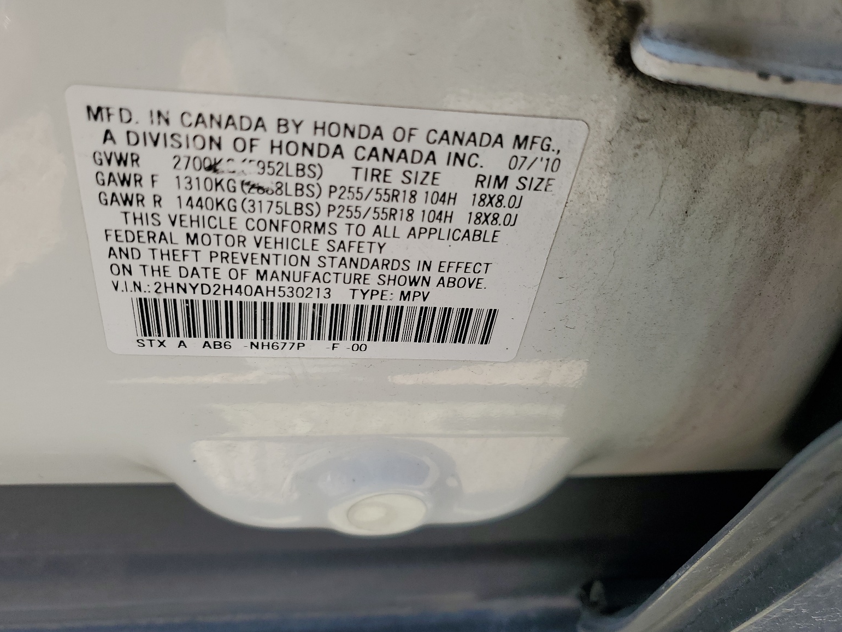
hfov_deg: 65.3
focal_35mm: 27
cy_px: 313
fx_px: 657
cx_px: 413
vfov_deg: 51.4
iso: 50
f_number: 1.5
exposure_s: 1/769
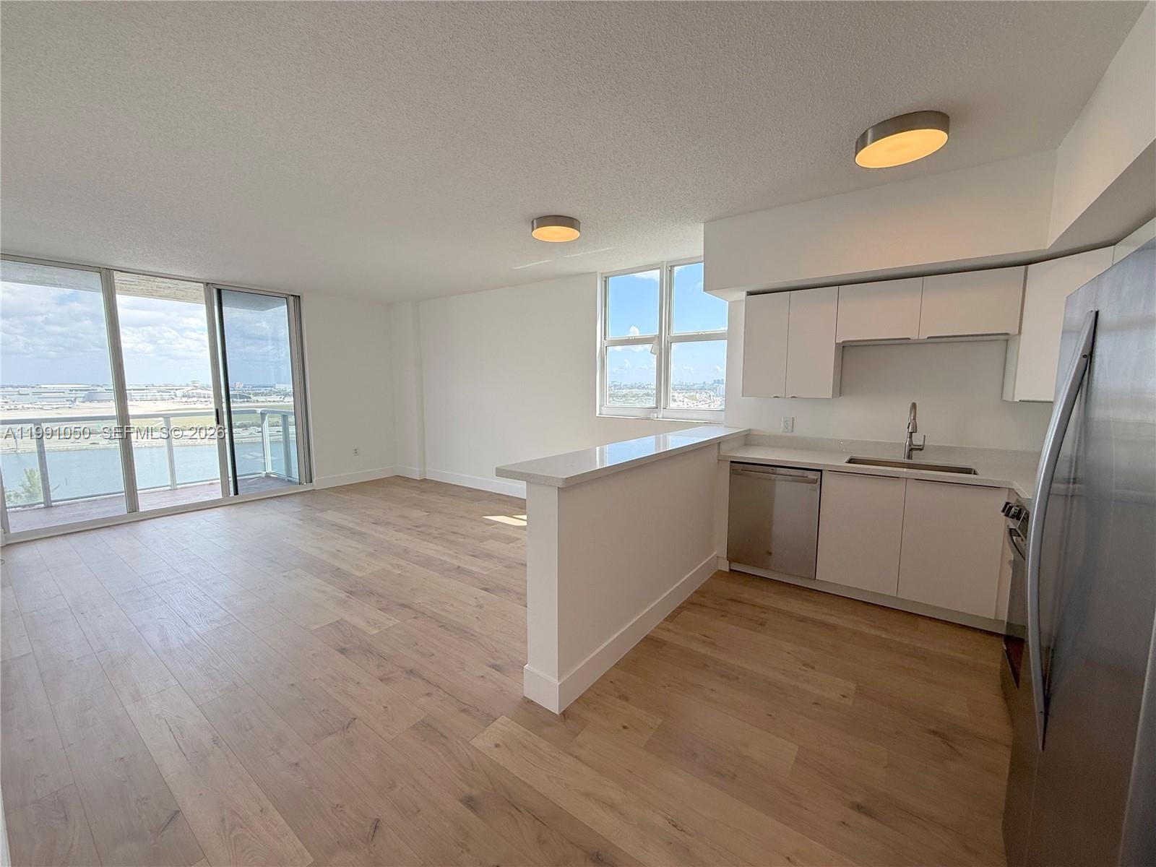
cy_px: 434
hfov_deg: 102.1
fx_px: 468
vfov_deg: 85.7
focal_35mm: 14
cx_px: 578
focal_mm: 2.22
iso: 64
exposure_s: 1/285
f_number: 2.2
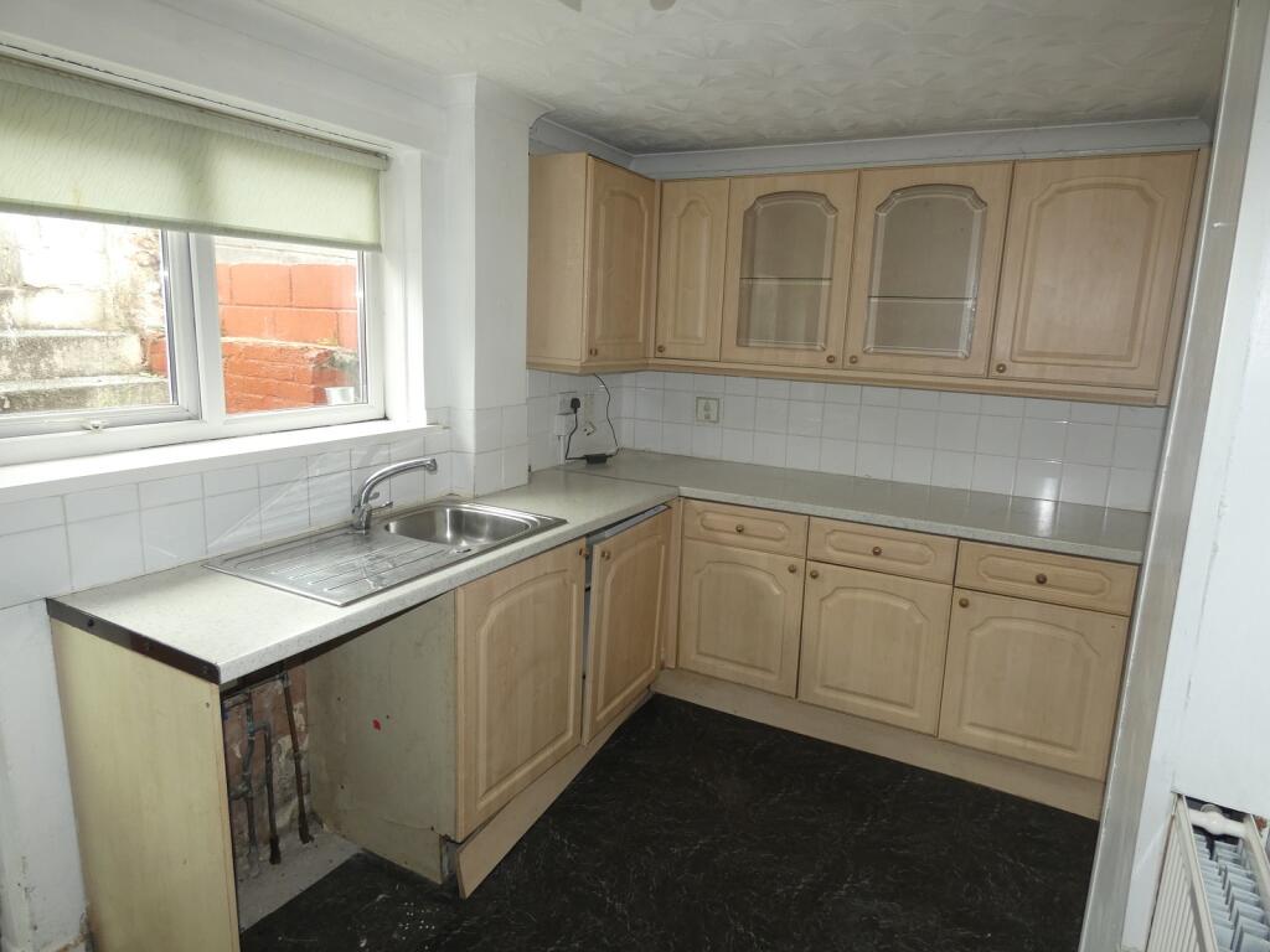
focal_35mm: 20
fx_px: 734
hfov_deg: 81.7
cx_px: 635
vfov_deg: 66.0
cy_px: 476
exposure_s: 1/60
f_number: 2.8
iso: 100
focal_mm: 3.6
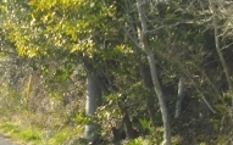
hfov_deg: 22.8
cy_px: 161
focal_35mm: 89
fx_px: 565
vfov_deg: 14.3
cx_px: 26
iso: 100
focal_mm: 5.7
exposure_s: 1/320
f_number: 2.9
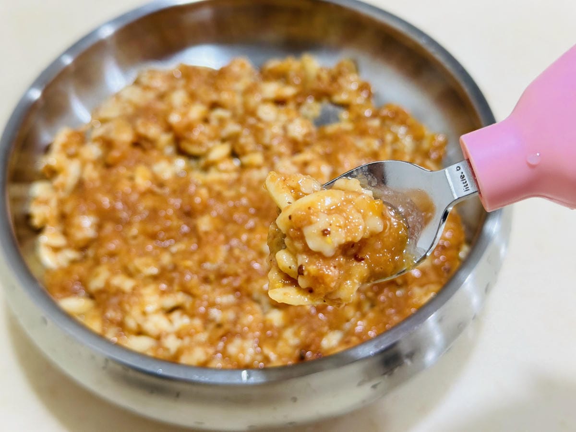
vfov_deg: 30.3
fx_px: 799
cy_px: 216
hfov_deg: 39.7
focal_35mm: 48
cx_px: 288
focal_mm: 6.86
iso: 125
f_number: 1.78
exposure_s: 1/60
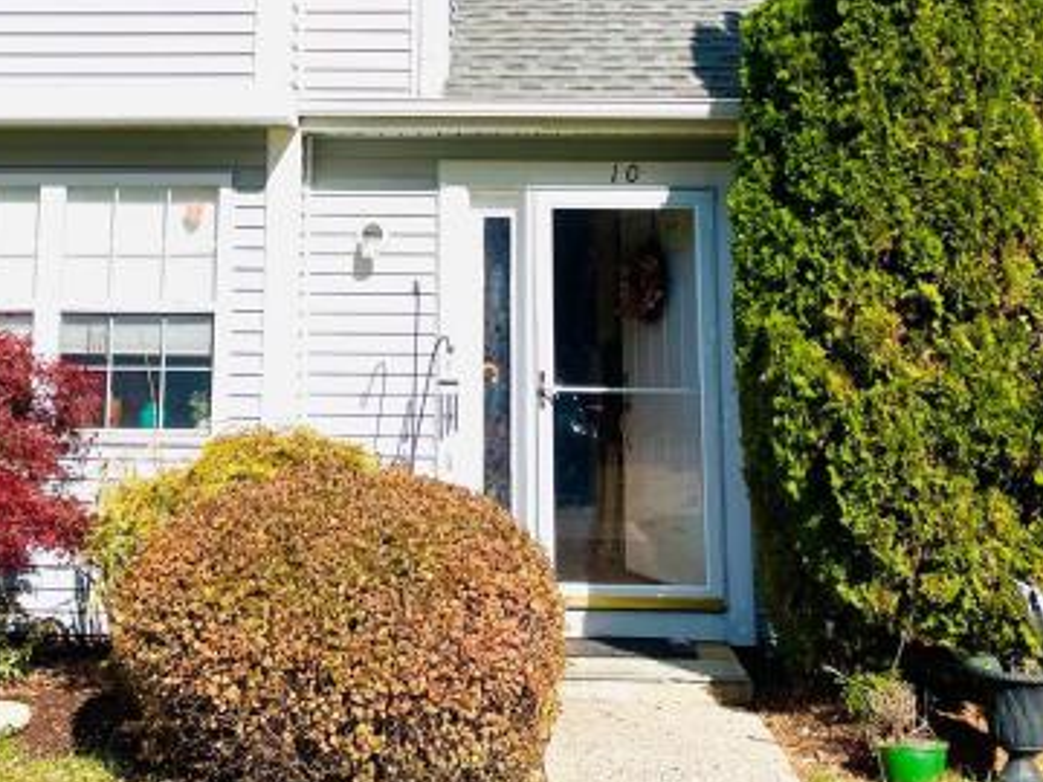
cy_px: 61
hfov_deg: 36.6
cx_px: 403
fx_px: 1567
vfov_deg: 26.9
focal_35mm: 52
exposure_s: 1/13333
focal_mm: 4.2
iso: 50
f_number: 1.6
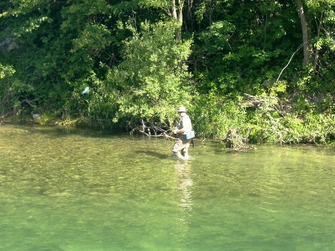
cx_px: 168
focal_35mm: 114
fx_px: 1103
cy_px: 126
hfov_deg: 17.3
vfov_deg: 13.0
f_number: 5.4
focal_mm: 18.9
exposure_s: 1/80
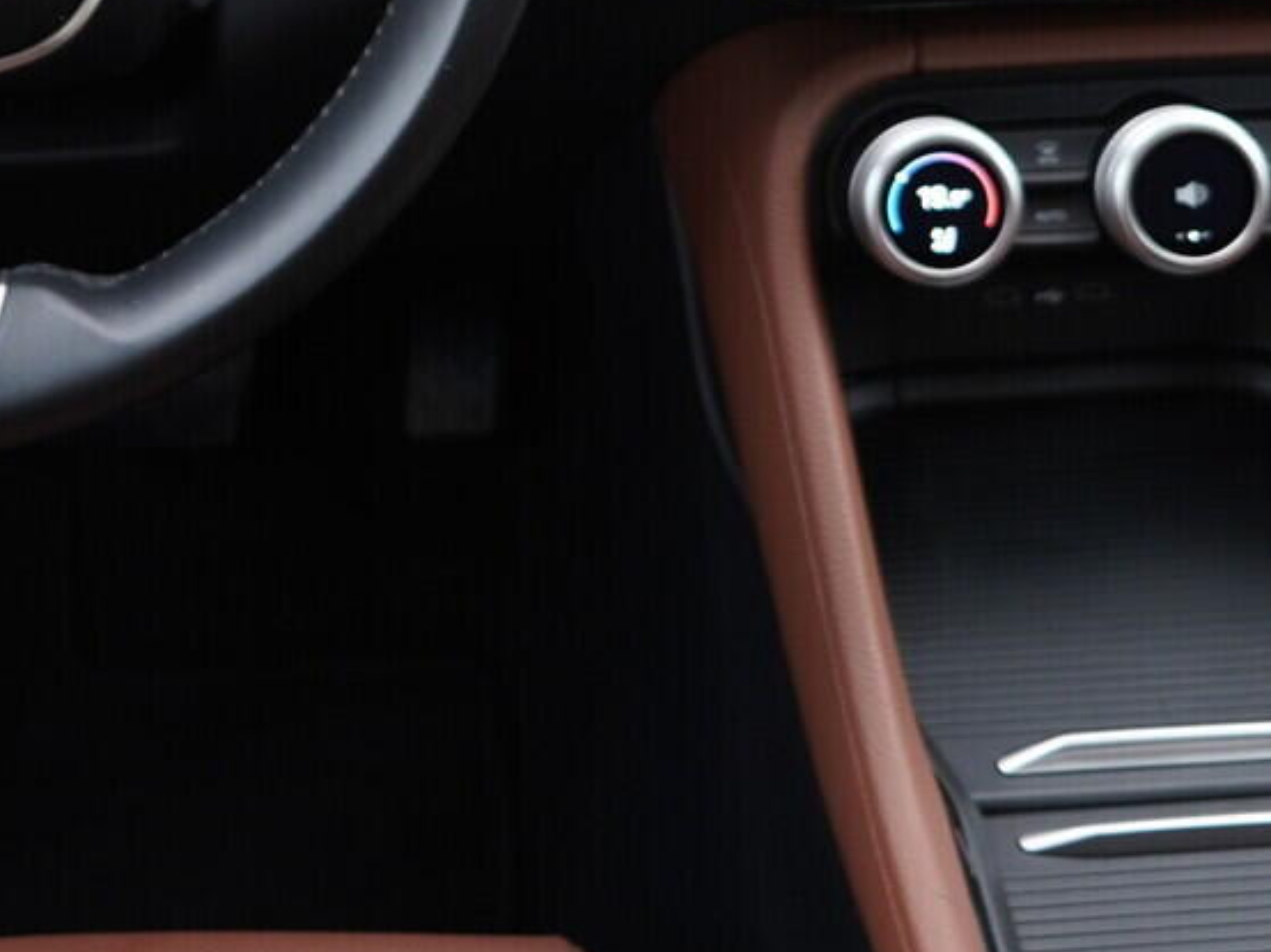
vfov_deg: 15.9
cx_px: 346
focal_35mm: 90
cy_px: -140
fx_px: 3303
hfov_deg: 21.6
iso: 320
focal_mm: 24
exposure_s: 1/40
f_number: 2.8
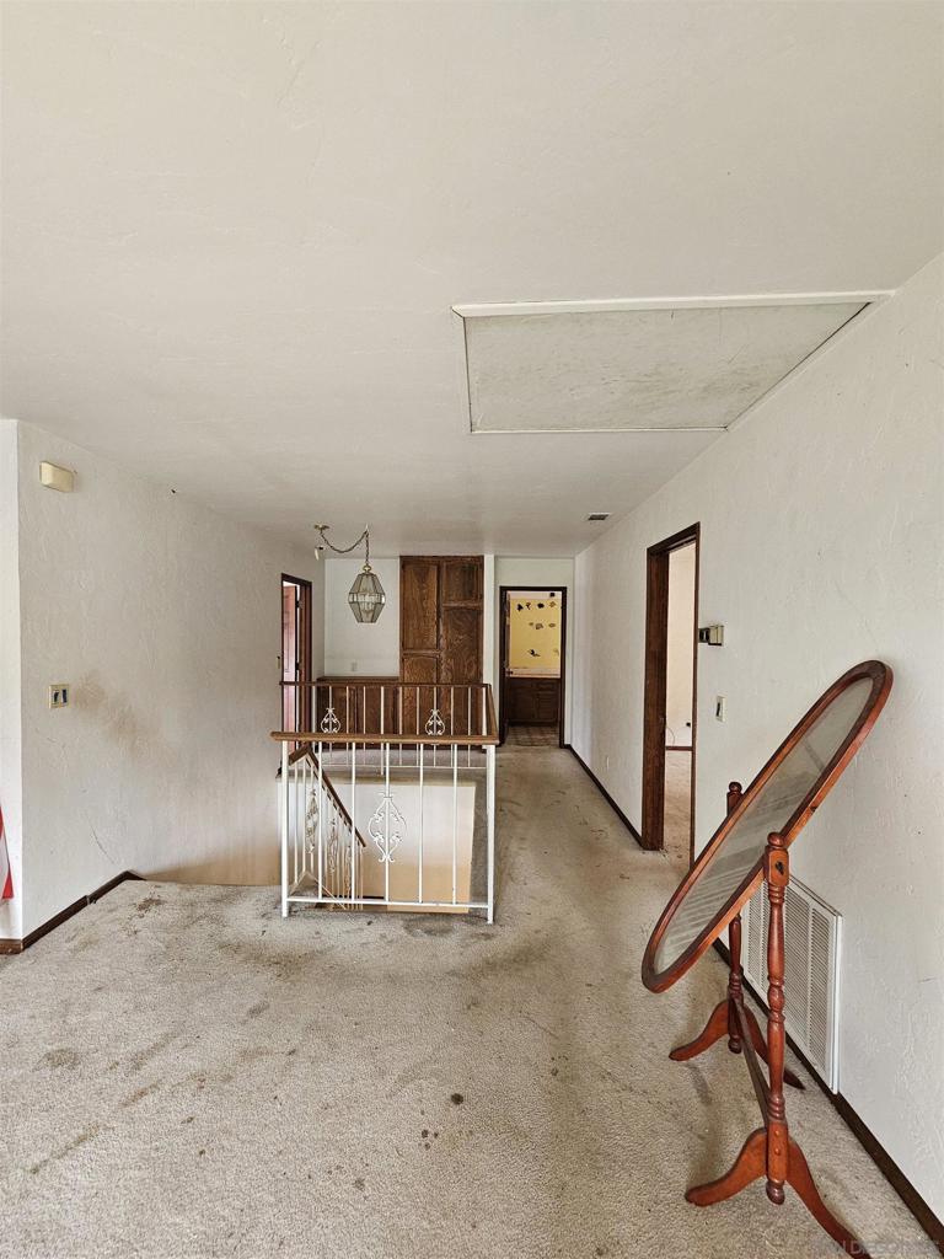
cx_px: 472
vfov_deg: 106.2
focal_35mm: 13
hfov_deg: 89.9
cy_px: 630
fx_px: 473
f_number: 2.2
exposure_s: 1/60
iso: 320
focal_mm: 2.2
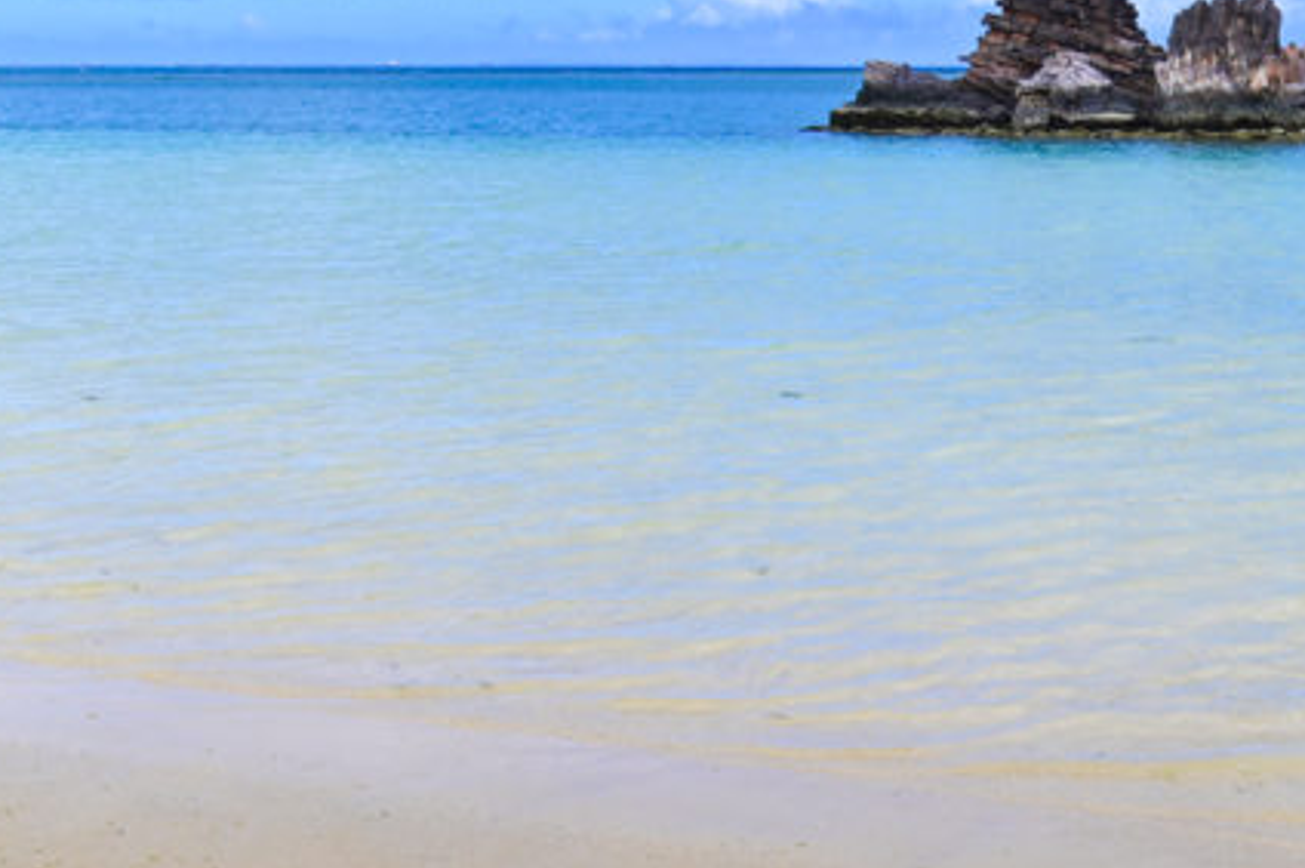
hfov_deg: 32.8
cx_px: 1163
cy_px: 589
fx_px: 2101
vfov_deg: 23.2
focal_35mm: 58
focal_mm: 24
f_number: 4
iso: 100
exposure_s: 1/1250
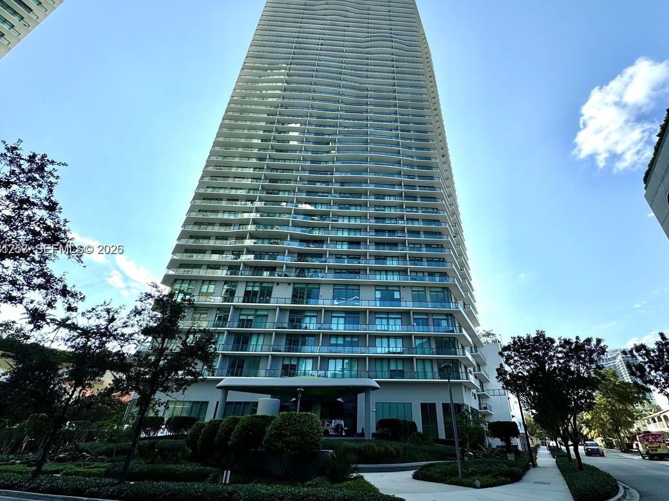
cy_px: 250
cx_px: 371
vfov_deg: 74.7
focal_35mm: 17
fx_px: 328
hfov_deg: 90.7
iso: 40
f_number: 2.2
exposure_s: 1/1637
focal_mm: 2.22
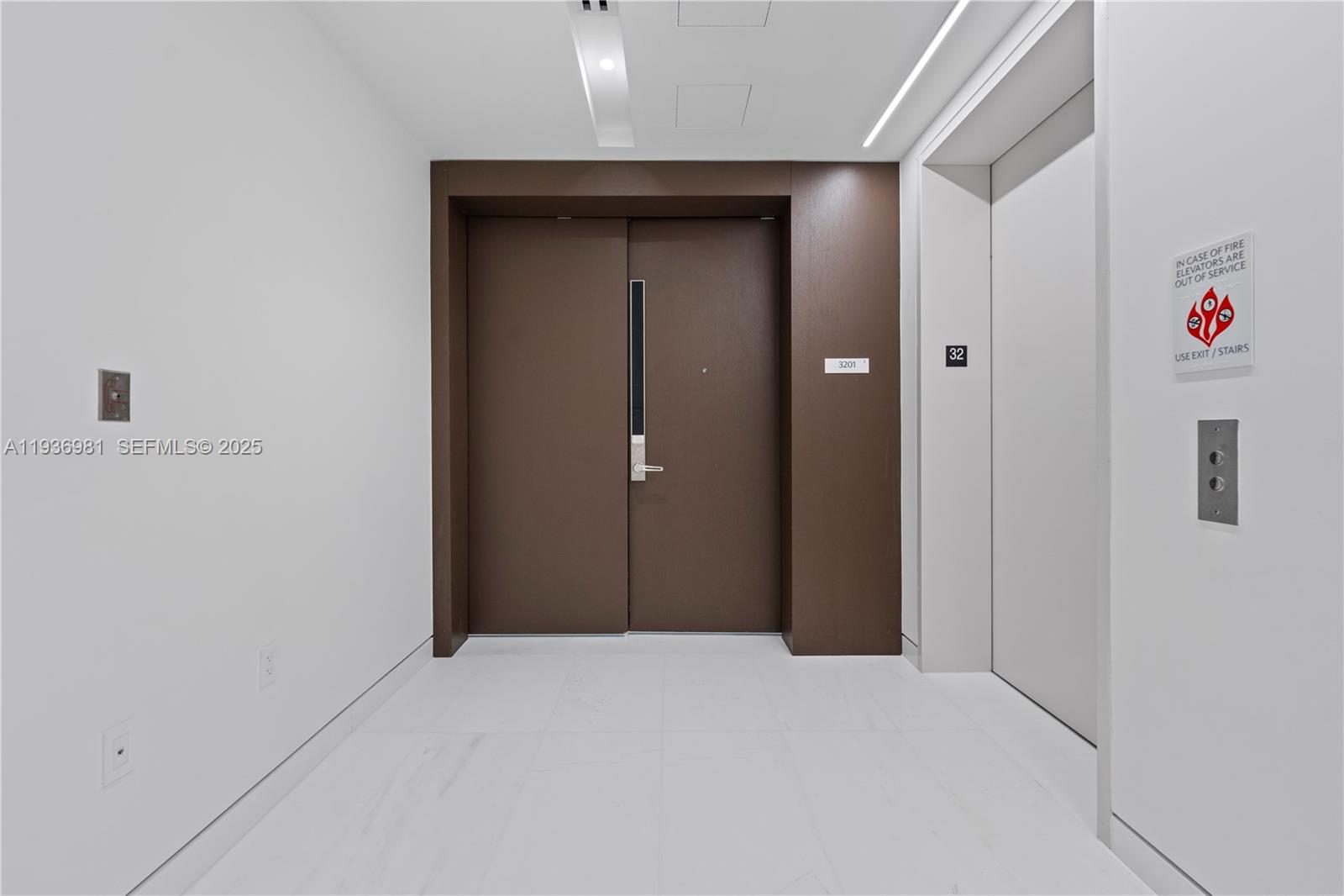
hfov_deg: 104.3
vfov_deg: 81.2
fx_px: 523
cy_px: 448
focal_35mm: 14
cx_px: 672
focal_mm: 14
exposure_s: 1/50
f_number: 6.3
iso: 640
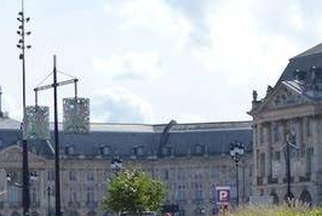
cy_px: 172
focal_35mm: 160
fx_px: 1433
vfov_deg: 8.6
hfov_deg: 12.6
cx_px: 345
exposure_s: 1/1000
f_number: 4.5
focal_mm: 10.9
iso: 160
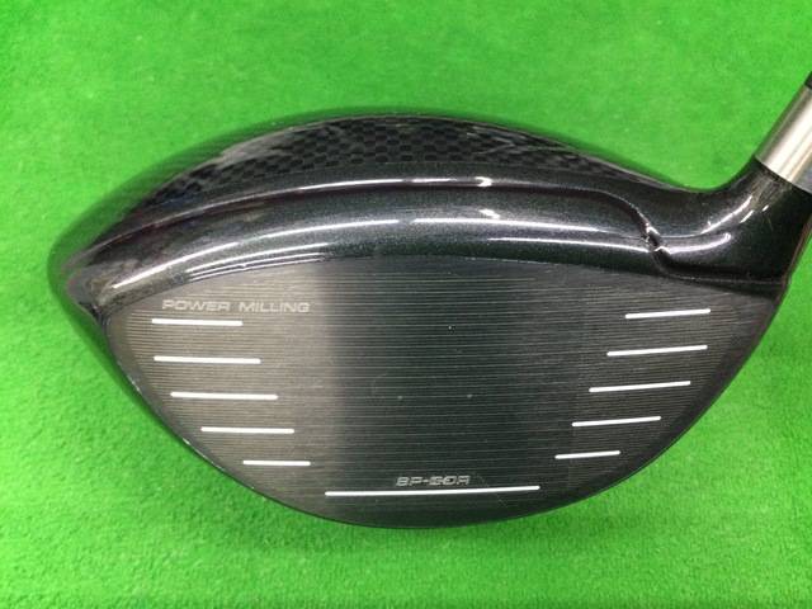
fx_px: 727
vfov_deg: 45.4
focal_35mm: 31
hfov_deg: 58.4
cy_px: 304
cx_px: 406
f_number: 2.4
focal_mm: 3.3
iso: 200
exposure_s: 1/20
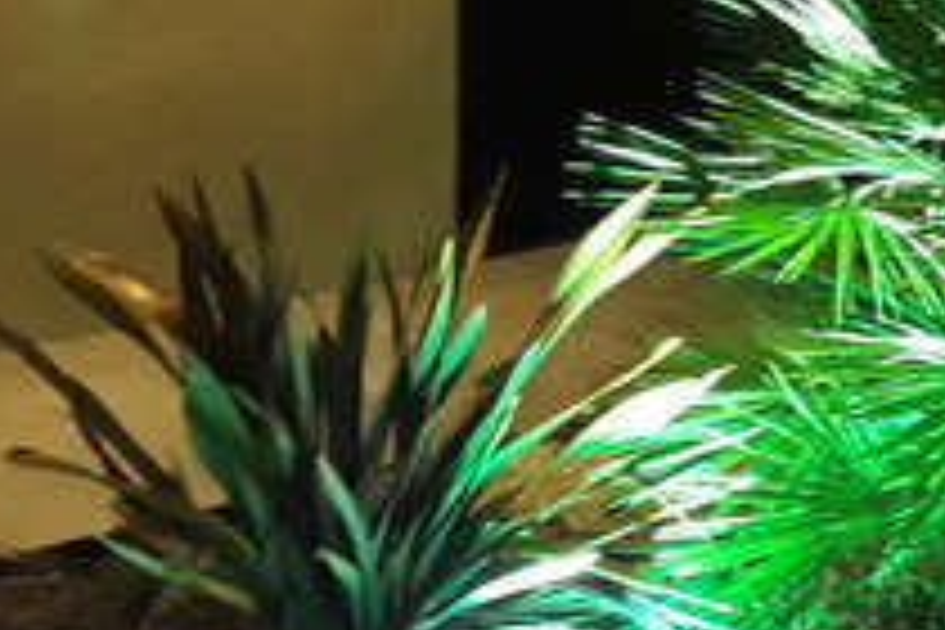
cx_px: 1098
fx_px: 2809
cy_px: -238
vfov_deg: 12.3
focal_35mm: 107
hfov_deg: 18.2
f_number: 1.9
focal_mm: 3.6
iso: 800
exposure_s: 1/10
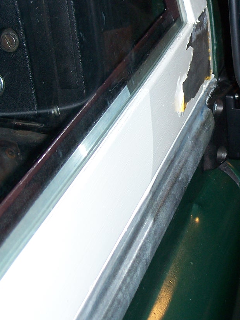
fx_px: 850
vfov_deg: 21.2
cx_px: 208
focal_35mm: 92
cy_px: 96
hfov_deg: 15.9
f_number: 2.8
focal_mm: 7.8
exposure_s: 1/60
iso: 125
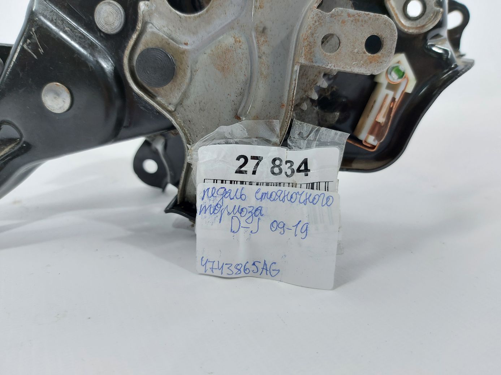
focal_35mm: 24
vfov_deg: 56.8
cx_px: 250
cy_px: 188
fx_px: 347
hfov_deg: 71.6
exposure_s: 1/50
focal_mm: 5.23
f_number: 1.8
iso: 80
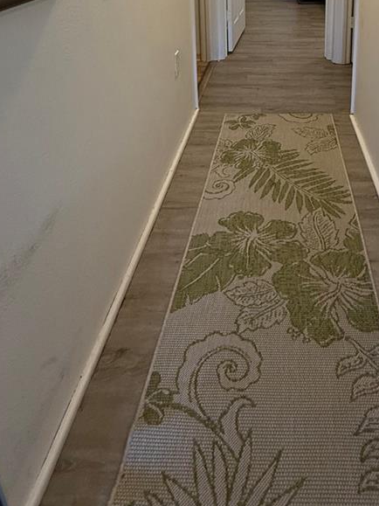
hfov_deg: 46.8
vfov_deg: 50.4
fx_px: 424
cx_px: 274
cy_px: 4
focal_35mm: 29
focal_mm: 2.22
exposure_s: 1/60
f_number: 2.2
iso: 250
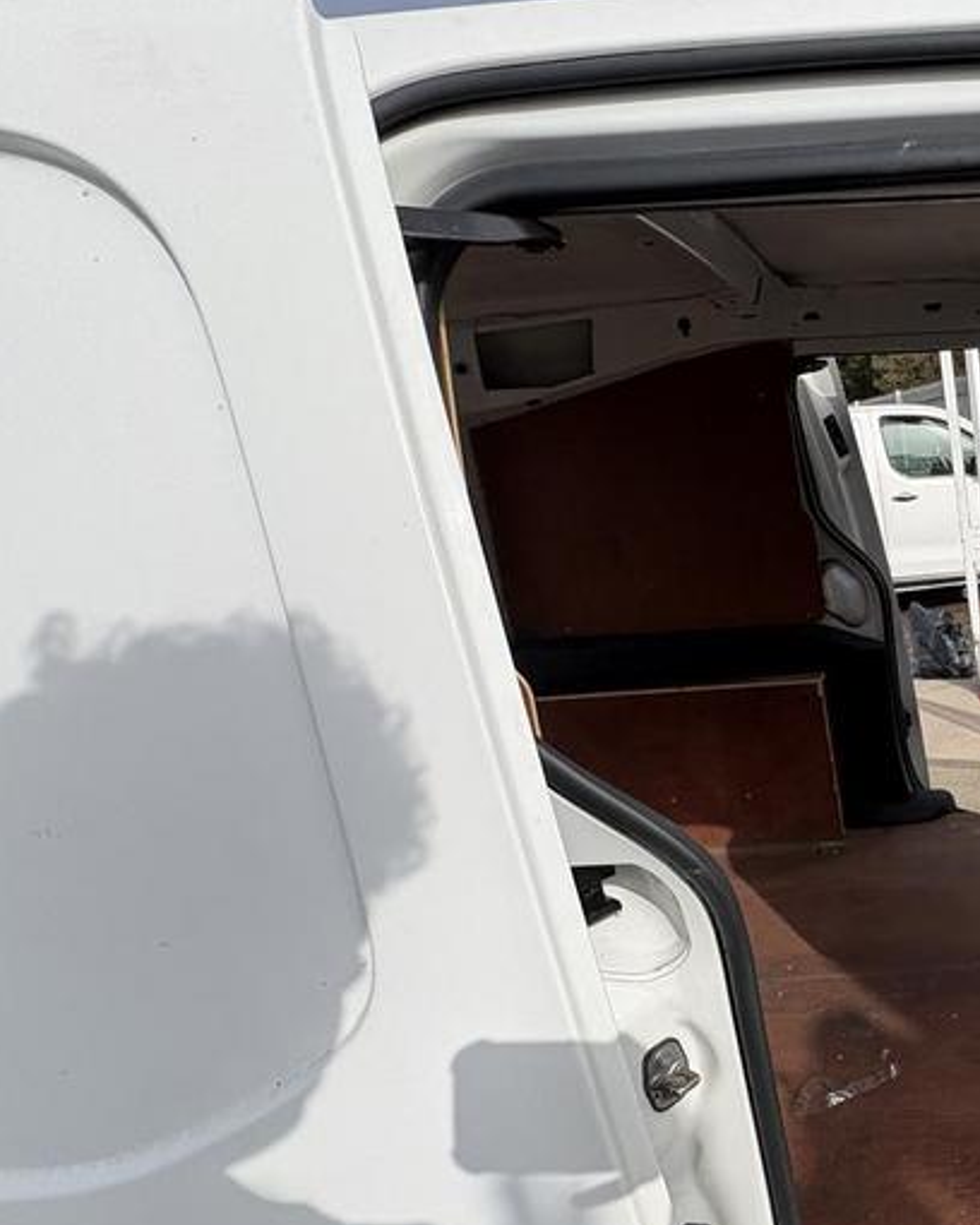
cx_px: 980
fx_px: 870
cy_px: 800
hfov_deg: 48.4
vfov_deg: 68.6
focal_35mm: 24
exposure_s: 1/1078
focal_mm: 2.22
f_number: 2.2
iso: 50
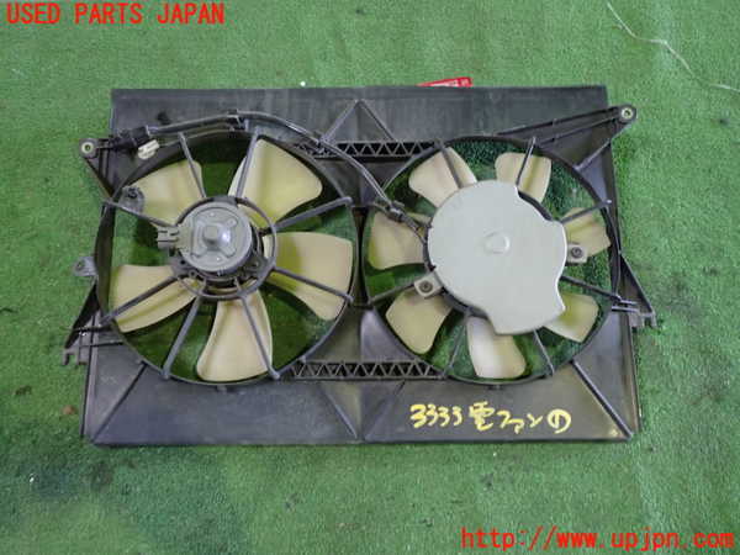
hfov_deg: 60.0
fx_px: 641
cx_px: 370
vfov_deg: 46.8
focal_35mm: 30
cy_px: 278
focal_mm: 5.4
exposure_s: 1/30
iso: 800
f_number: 2.3
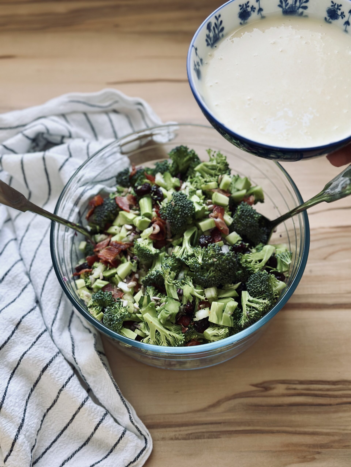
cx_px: 176
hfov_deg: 30.3
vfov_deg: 39.7
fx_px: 649
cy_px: 234
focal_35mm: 48
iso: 160
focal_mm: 6.86
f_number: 1.78
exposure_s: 1/60
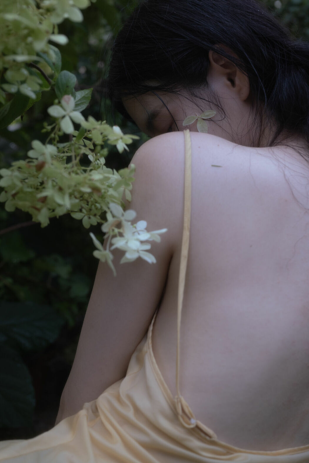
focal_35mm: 50
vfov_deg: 39.6
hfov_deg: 27.0
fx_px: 643
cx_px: 154
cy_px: 232
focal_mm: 50
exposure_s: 1/160
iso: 200
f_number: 4.5
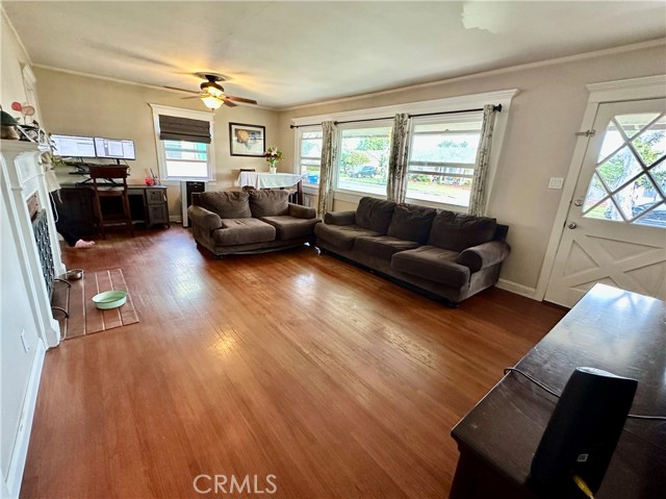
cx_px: 333
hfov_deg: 102.1
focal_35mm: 14
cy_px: 250
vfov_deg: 85.6
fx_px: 269
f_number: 2.2
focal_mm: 2.22
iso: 500
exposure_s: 1/60
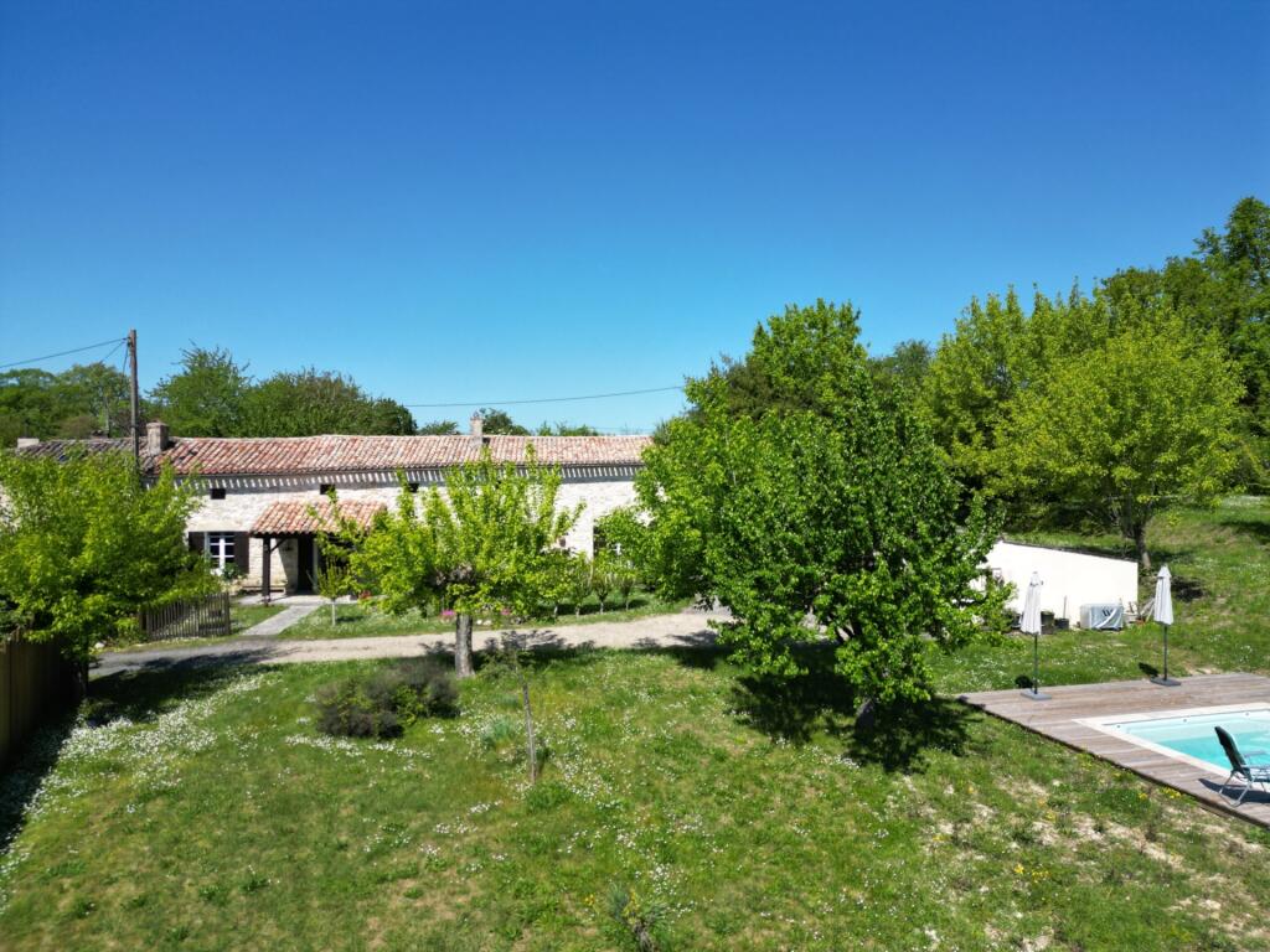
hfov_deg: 71.6
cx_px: 635
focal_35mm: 24
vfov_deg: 56.8
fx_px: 881
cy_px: 476
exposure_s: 1/2500
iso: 100
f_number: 1.7
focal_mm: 6.72
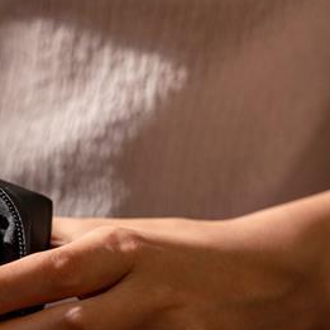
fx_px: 2103
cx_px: -171
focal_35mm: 195
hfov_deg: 8.8
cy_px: 171
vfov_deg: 9.0
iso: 100
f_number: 3.2
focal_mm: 50
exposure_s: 1/125
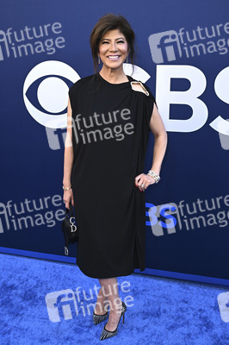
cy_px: 172
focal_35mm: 39
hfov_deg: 34.2
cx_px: 114
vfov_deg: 49.6
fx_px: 373
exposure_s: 1/200
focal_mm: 39
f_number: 5.6
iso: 640
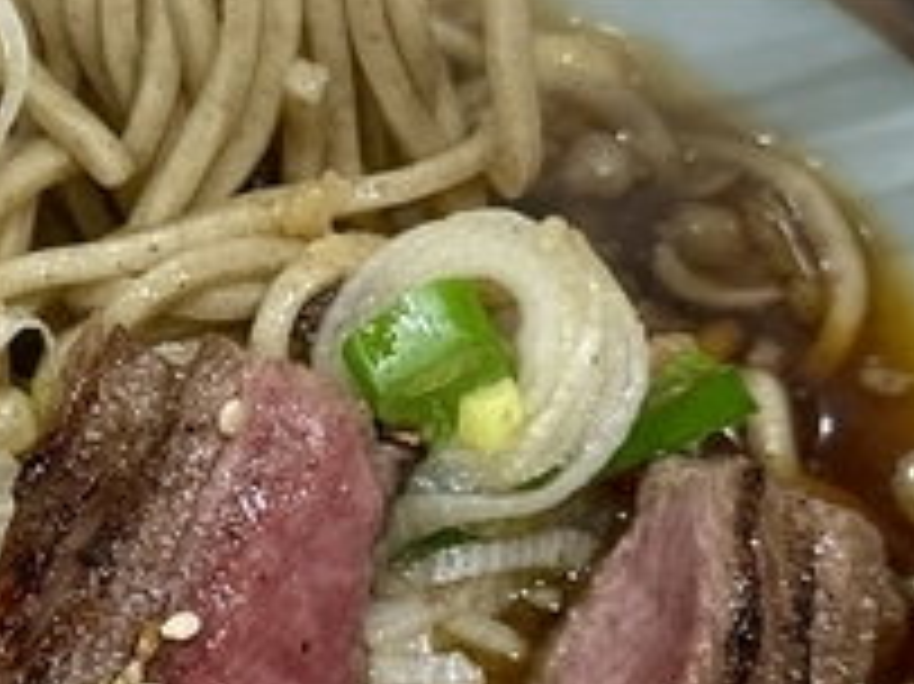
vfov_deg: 20.5
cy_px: 526
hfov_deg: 26.0
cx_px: -5
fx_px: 1874
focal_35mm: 71
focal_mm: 6.86
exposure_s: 1/50
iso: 125
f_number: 1.78
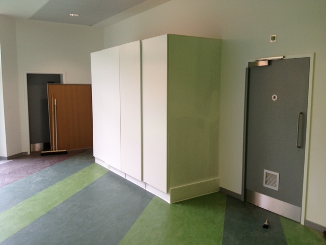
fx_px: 330
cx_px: 163
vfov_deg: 40.7
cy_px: 122
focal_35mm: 35
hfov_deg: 52.6
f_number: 2.4
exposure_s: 1/60
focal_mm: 4.28
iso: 80
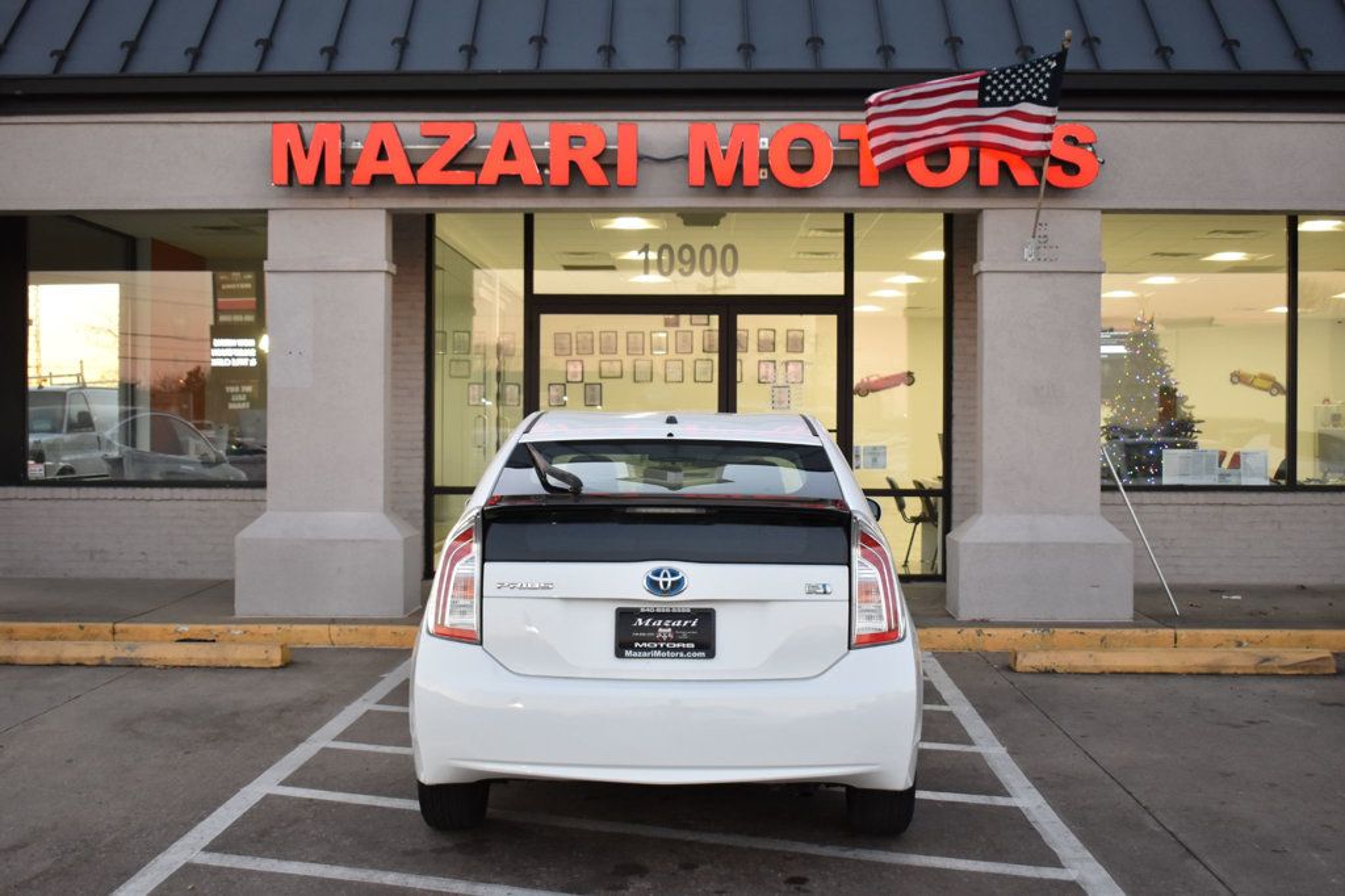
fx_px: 1569
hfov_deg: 46.4
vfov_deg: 31.9
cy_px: 448
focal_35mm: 42
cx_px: 672
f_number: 4.2
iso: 800
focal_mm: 28
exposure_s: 1/125
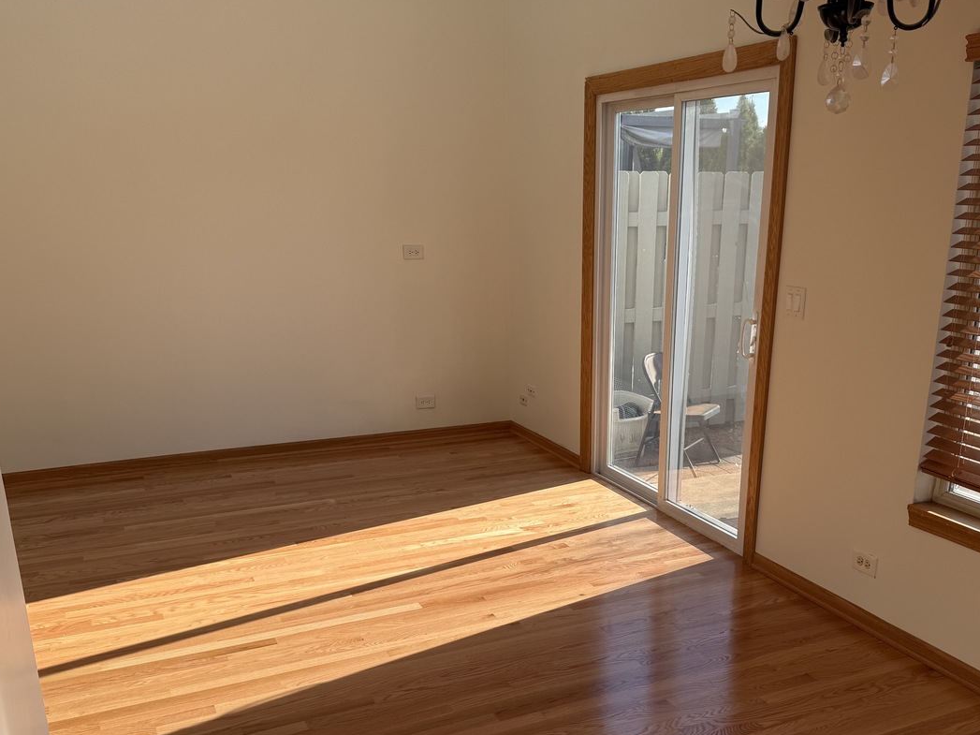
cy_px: 500
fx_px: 934
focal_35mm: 33
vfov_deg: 42.3
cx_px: 554
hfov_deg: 55.2
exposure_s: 1/1060
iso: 80
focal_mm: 6.76
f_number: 1.78
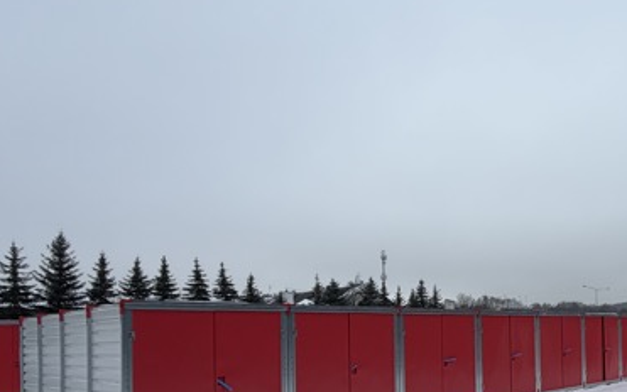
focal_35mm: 32
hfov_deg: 52.4
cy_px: 323
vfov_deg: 37.8
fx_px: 547
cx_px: 564
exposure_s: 1/770
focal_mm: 2.22
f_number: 2.2
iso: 40
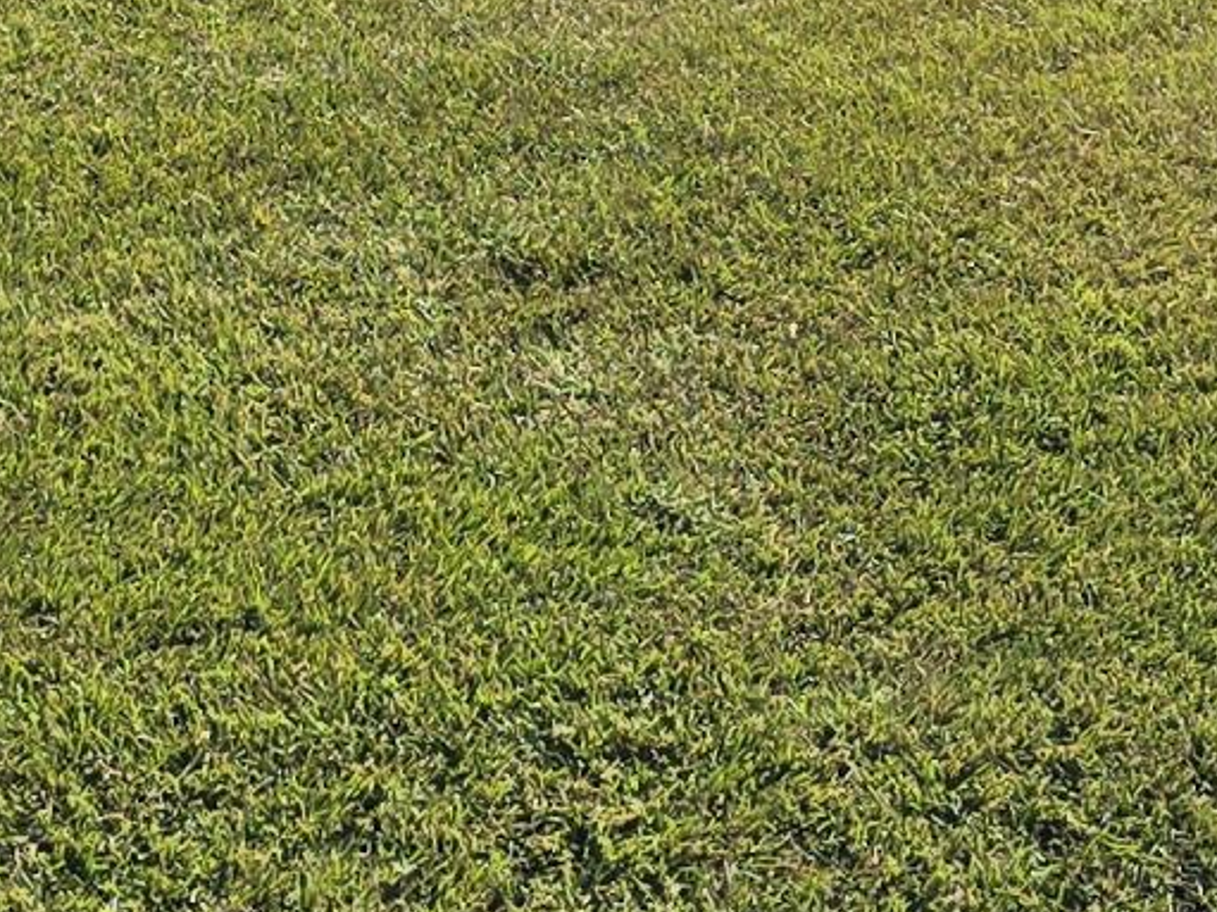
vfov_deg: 10.2
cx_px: 960
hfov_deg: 14.5
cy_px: -891
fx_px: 4745
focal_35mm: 135
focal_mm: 6.3
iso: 12
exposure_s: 1/895
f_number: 1.7
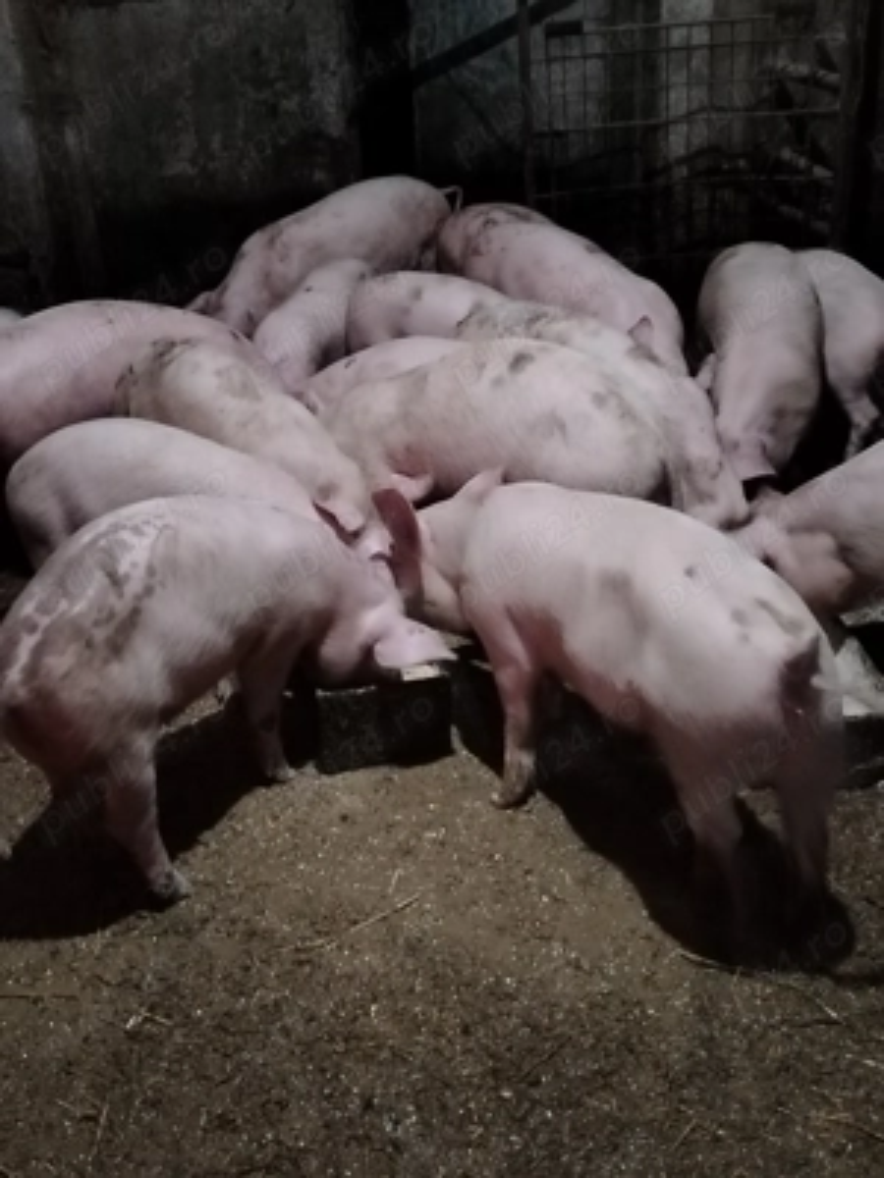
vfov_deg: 49.0
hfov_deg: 37.7
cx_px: 442
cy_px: 589
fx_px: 1294
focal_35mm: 38
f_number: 1.75
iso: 5372
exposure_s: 1/20
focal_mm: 5.25
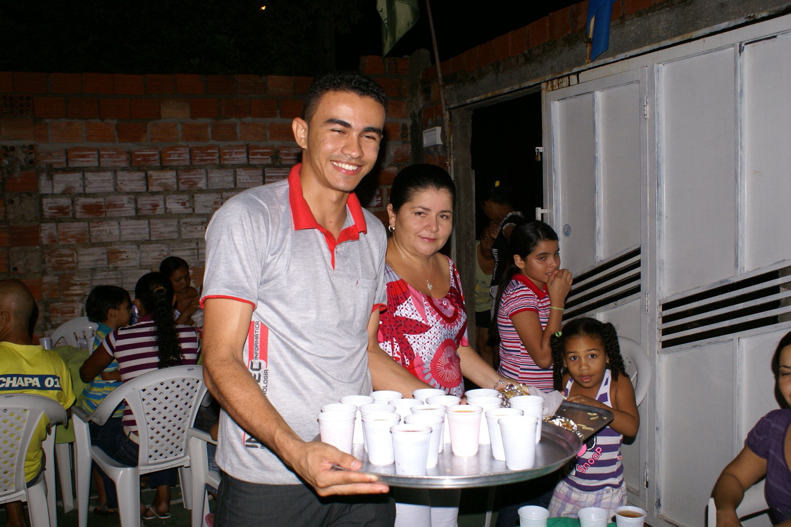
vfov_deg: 40.0
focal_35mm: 33
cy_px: 264
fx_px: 725
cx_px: 396
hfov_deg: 57.2
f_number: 5.6
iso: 400
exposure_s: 1/60
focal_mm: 22
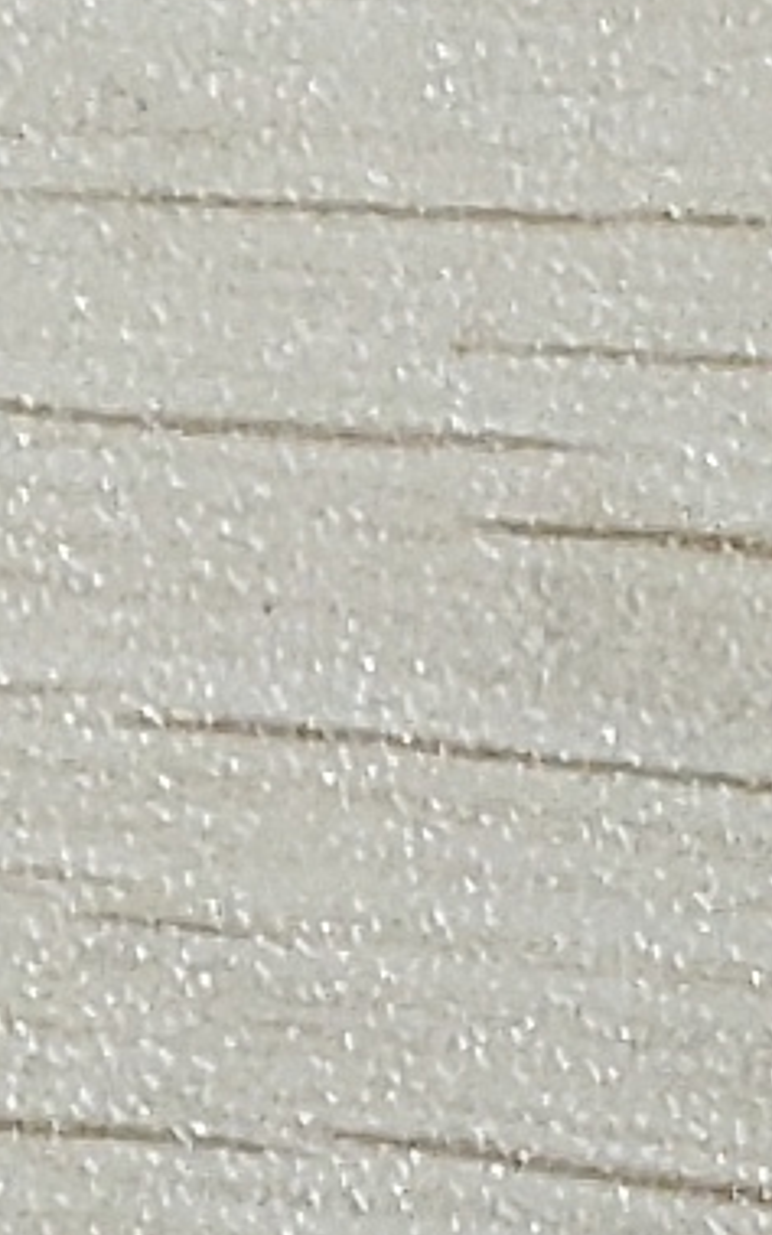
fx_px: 9860
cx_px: -5639
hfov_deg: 3.3
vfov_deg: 6.6
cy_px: 3422
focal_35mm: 293
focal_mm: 4.3
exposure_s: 1/116
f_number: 1.5
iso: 50
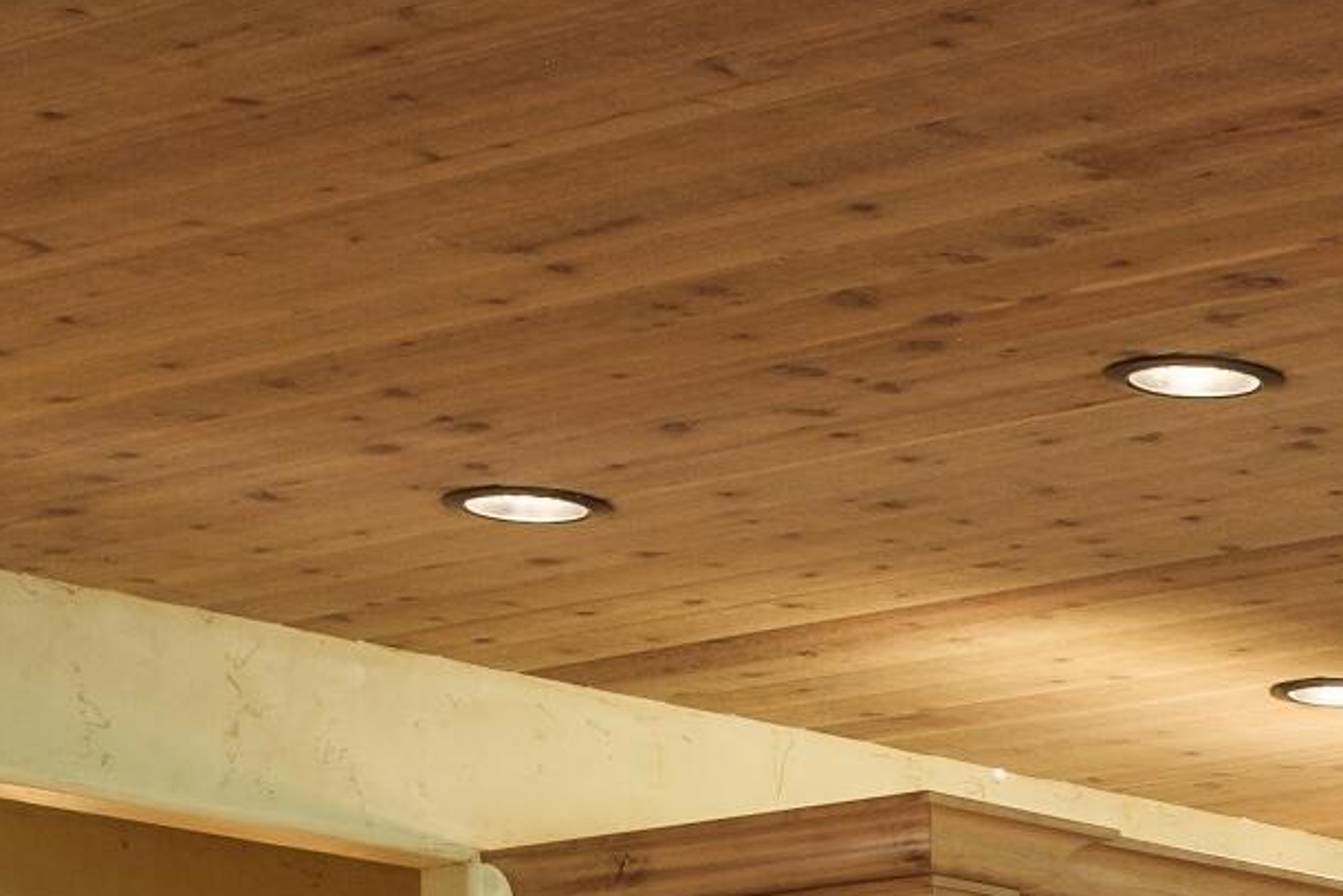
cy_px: 1838
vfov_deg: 7.6
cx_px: 2488
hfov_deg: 11.1
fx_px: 6418
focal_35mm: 172
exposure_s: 1/4
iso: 200
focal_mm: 23
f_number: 4
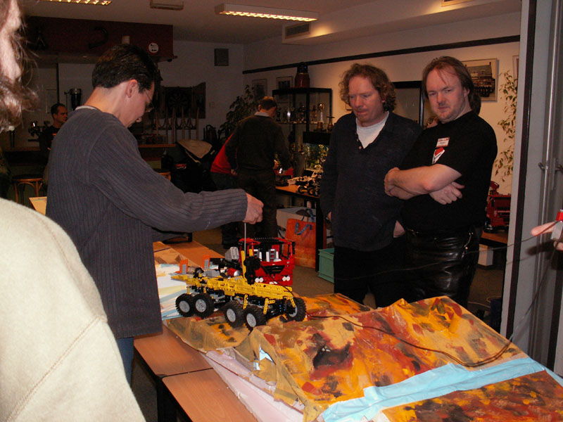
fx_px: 569
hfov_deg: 52.6
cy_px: 211
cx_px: 282
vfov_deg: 40.7
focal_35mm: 35
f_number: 2.8
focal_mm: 5.86
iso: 160
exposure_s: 1/40
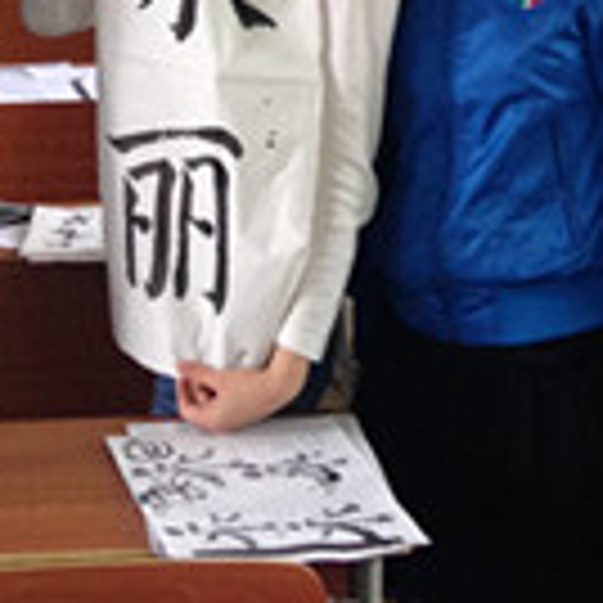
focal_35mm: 131
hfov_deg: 13.3
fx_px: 2582
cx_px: 238
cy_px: -396
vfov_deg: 12.4
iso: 125
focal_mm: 4.12
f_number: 2.4
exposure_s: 1/20
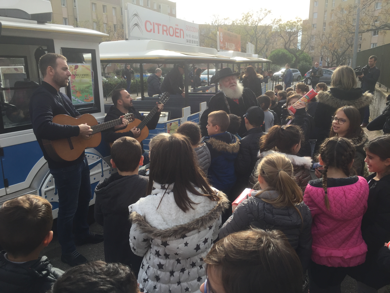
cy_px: 146
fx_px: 327
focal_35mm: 29
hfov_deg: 61.7
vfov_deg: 48.2
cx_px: 195
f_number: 2.2
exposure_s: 1/1068
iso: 32
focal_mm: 4.15
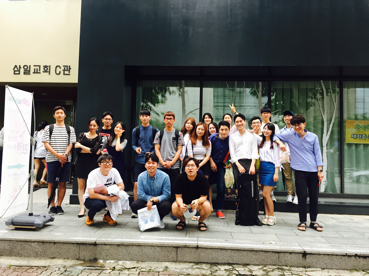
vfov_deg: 48.2
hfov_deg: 61.7
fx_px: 309
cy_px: 138
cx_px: 184
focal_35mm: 29
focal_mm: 4.15
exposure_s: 1/30
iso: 50
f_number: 2.2
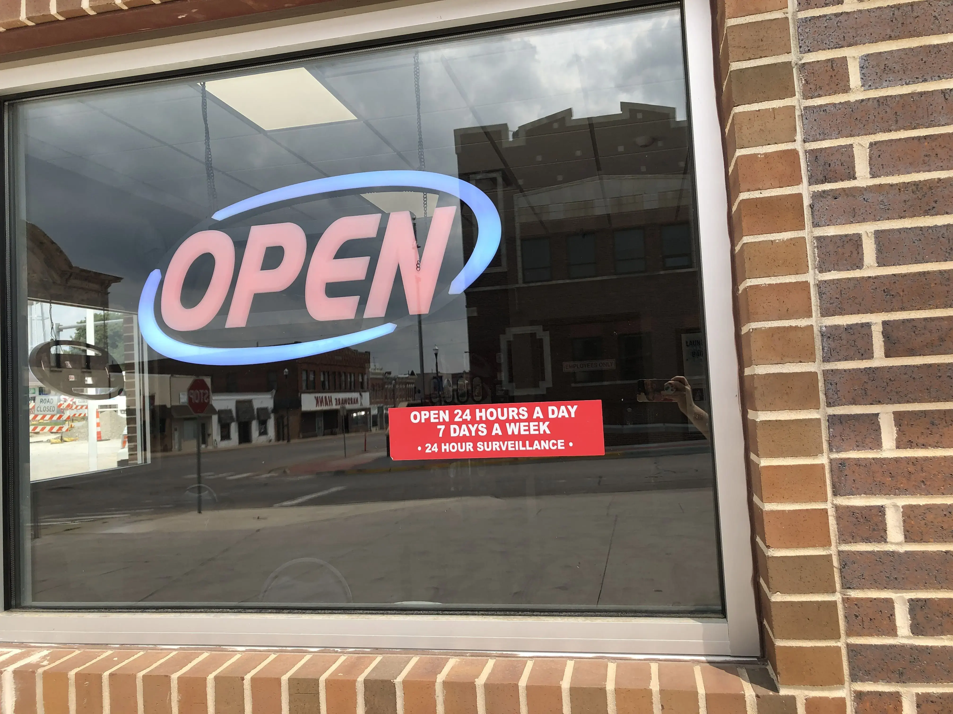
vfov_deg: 49.7
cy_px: 357
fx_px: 771
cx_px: 476
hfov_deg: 63.4
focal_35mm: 28
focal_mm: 3.99
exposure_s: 1/934
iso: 20
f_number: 1.8
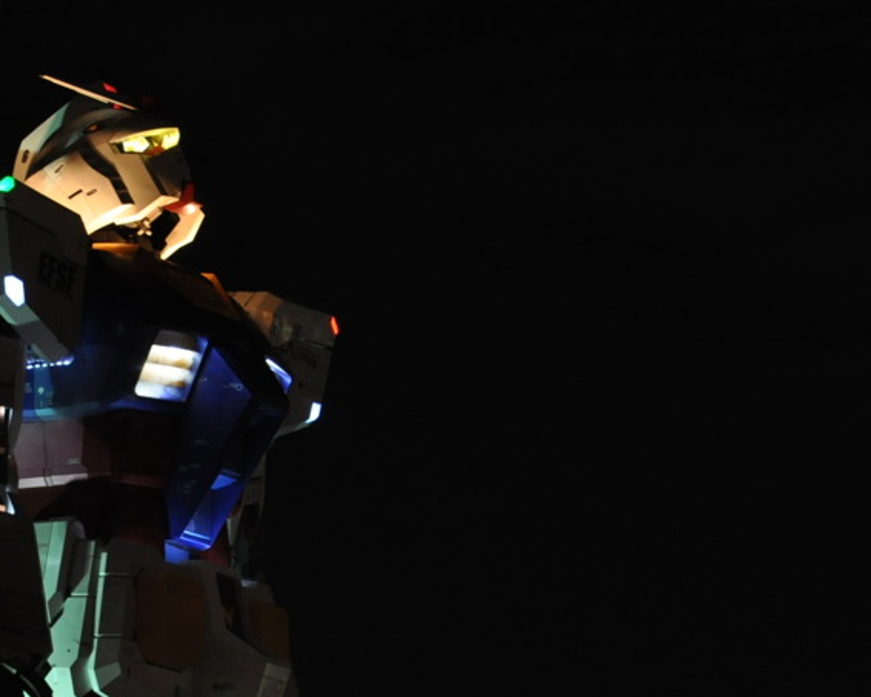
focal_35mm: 178
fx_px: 4589
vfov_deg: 8.7
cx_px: 191
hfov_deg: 10.8
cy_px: 492
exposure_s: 1/40
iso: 1600
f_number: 4.5
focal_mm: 70
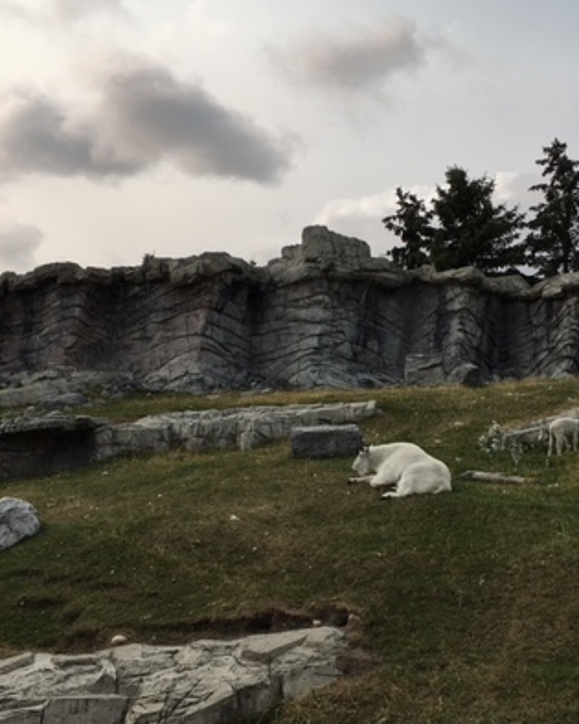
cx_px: 349
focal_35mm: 46
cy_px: 397
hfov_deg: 32.6
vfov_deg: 40.3
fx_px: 986
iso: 25
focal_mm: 4.15
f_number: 2.2
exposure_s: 1/2137
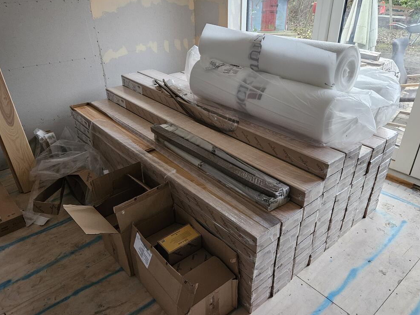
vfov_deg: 51.3
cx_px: 218
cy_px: 166
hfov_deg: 65.3
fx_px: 328
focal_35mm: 27
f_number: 1.8
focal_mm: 5.4
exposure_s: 1/25
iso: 800
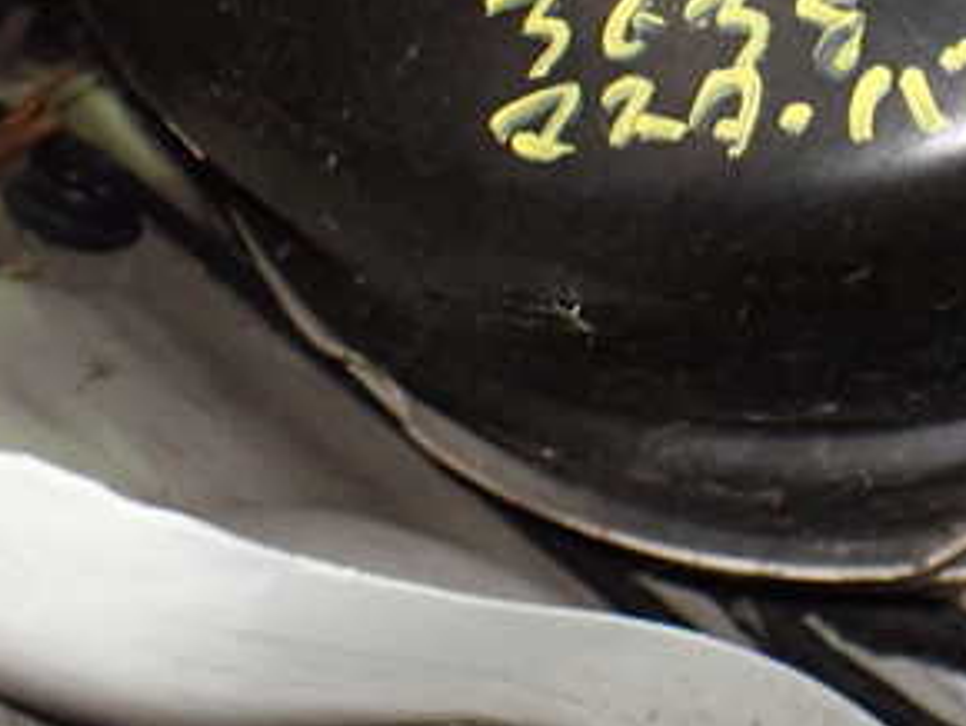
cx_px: 916
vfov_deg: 23.1
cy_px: 73
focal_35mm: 62
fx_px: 1732
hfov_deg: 29.5
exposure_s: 1/80
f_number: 2.3
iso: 800
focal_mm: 5.4
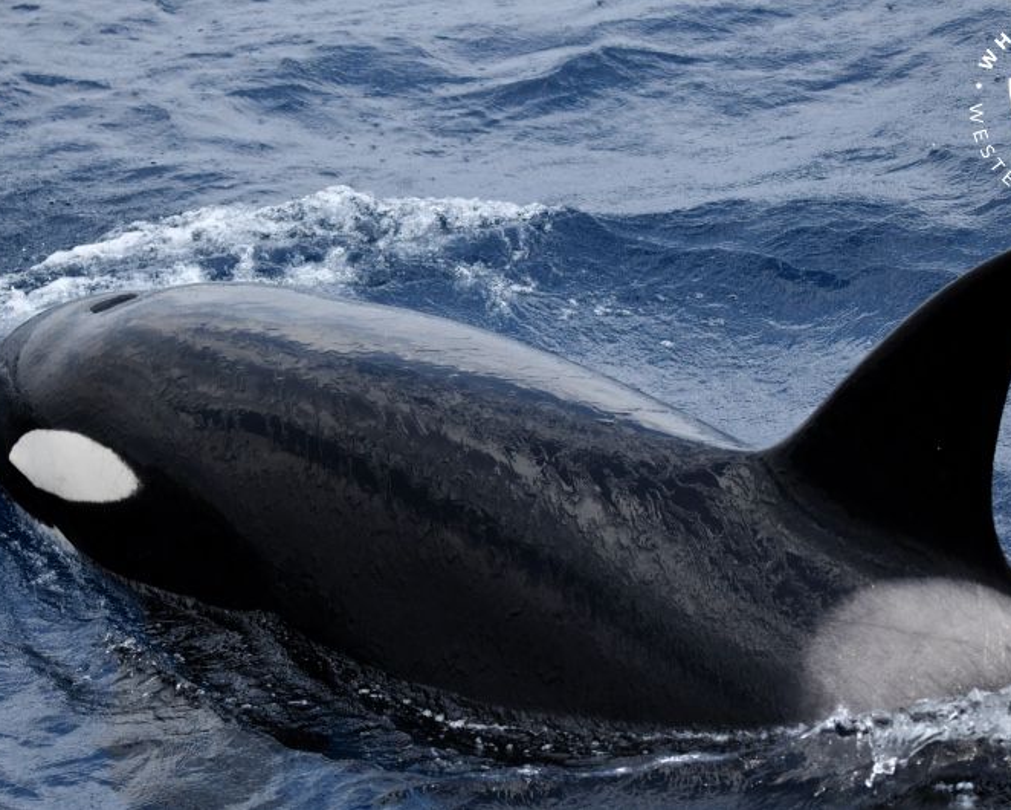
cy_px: 406
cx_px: 567
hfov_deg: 14.2
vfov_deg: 11.4
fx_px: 4071
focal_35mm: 136
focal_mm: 120
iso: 1400
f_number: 5
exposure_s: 1/8000
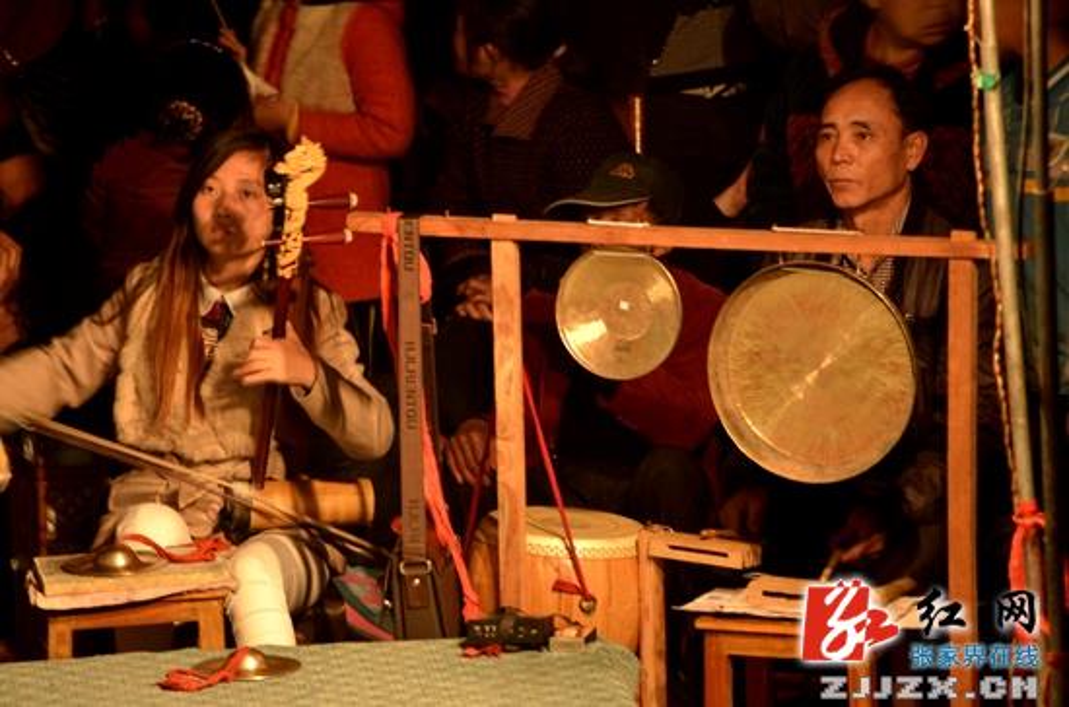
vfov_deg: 3.4
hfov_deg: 5.1
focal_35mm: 405
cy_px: 354
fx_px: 11998
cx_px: 534
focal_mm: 270
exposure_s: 1/5
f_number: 6.3
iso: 160
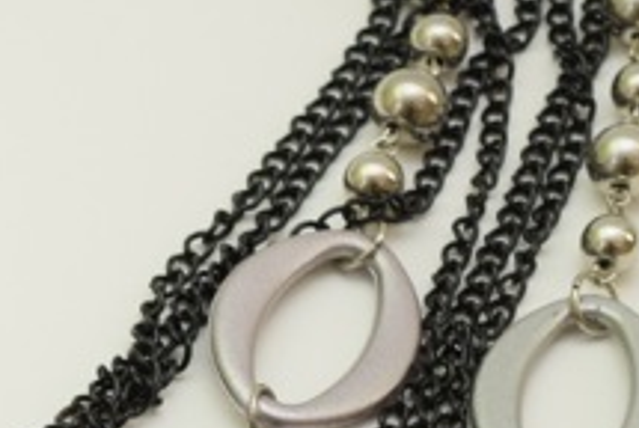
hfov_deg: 5.6
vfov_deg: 3.8
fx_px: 6434
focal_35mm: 362
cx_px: -624
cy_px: 554
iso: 560
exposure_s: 1/125
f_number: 5.6
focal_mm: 52
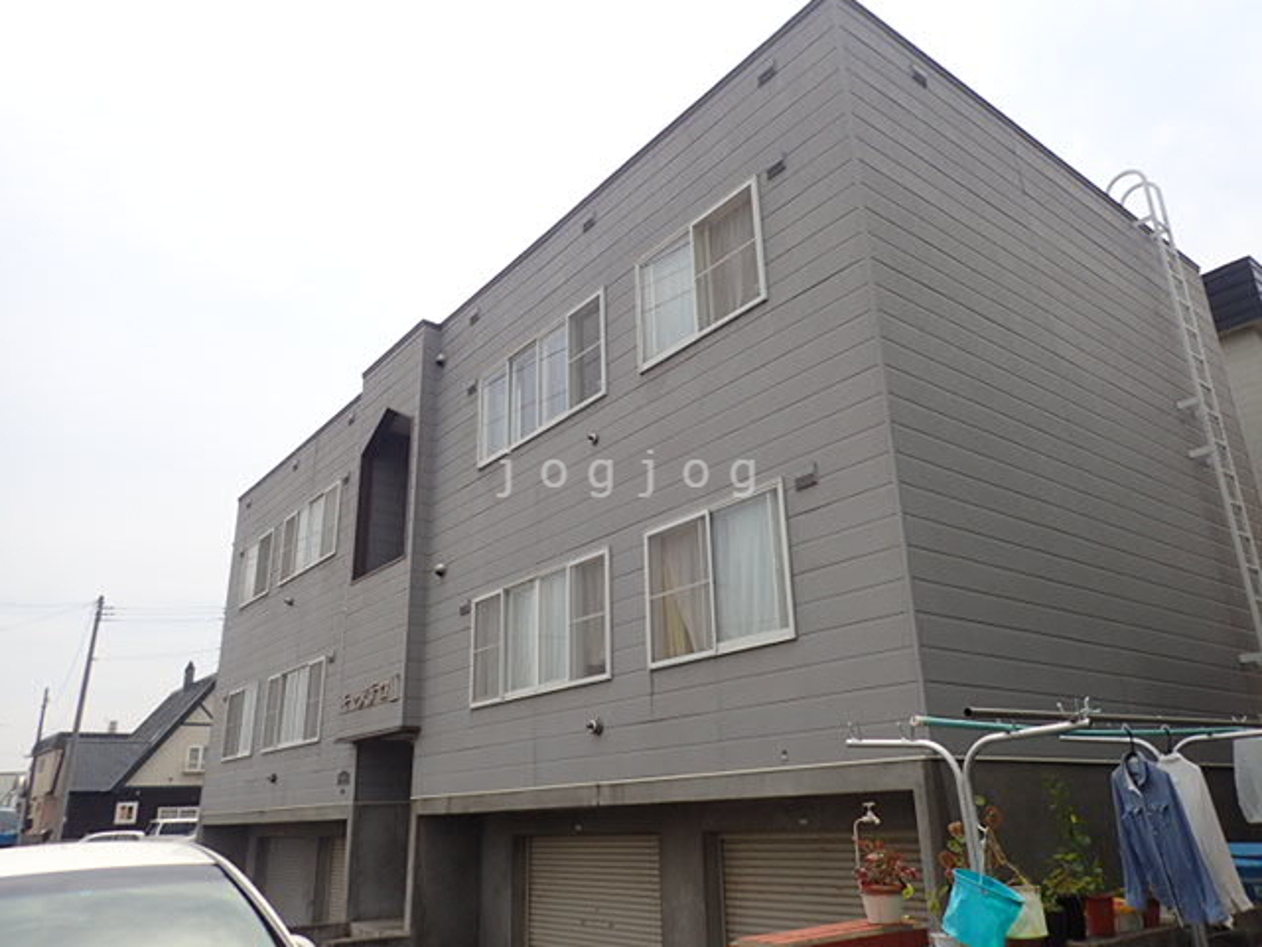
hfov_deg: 69.4
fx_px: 911
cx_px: 631
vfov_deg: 54.9
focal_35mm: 25
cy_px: 474
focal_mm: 4.5
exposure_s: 1/250
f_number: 8
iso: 100
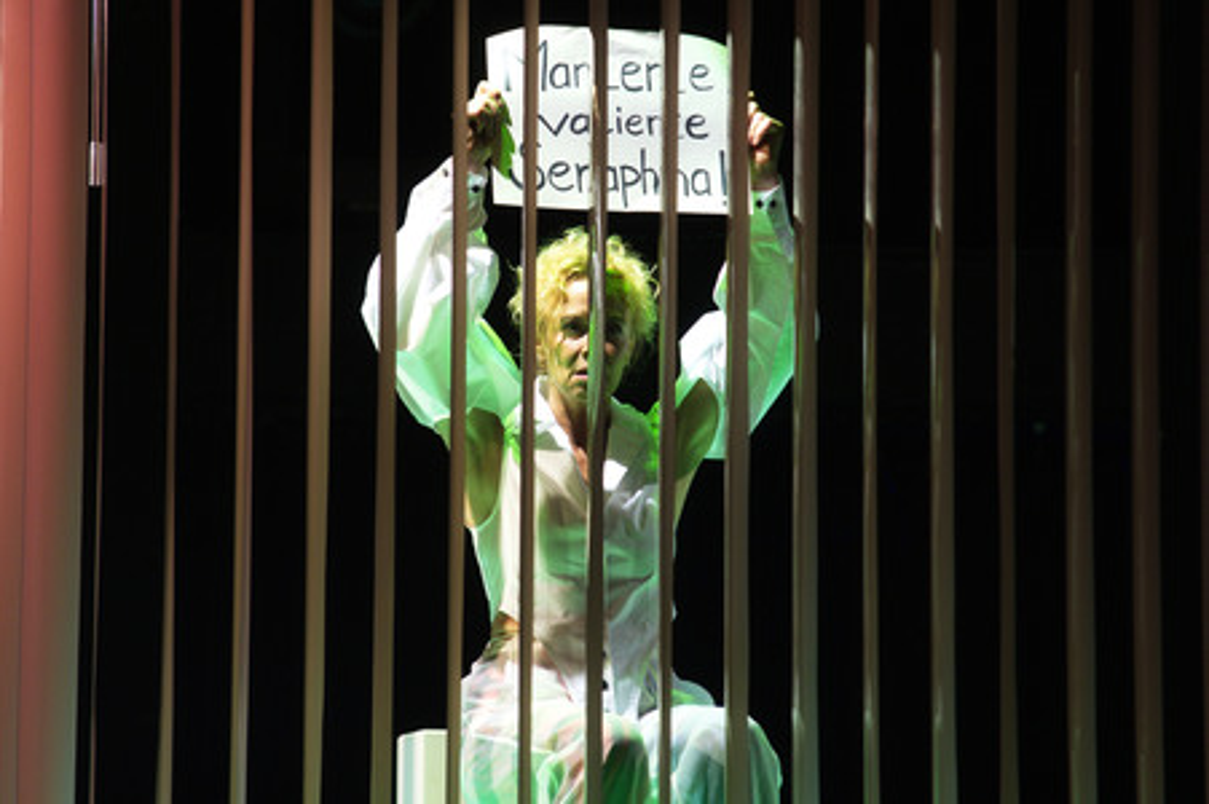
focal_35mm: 185
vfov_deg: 7.4
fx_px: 6208
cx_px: 604
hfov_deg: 11.1
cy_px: 402
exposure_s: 1/200
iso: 1600
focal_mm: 185
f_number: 4.5
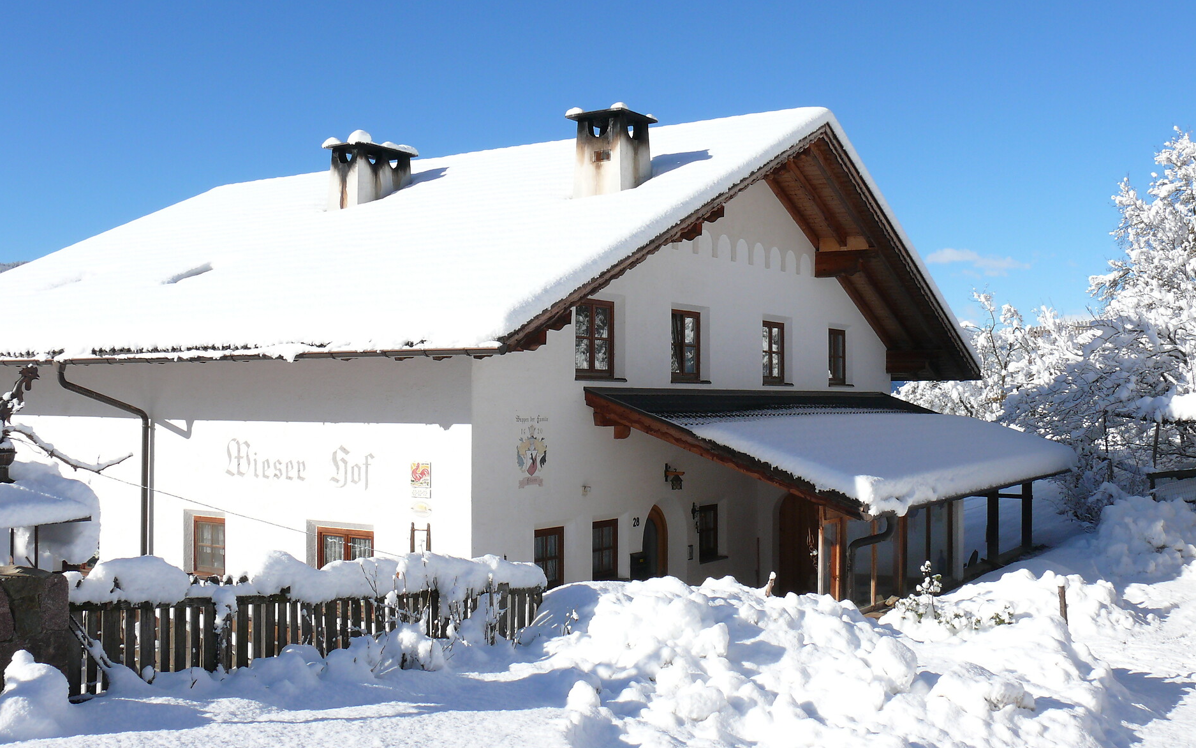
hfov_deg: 51.5
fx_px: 1239
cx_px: 610
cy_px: 334
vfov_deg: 33.6
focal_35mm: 38
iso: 100
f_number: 7.1
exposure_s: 1/400
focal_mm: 7.4
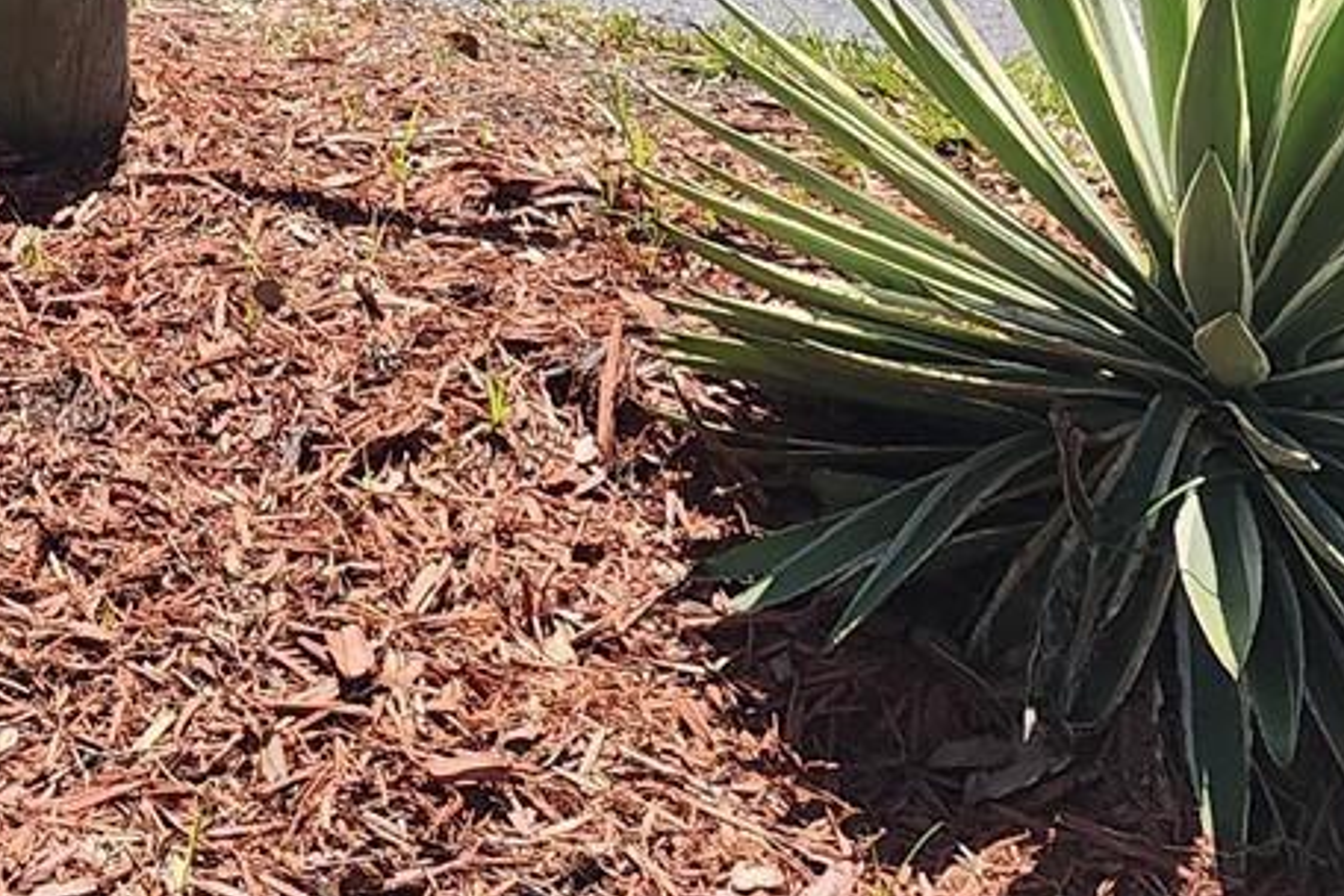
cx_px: 56
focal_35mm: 84
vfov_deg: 14.0
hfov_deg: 23.4
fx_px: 3136
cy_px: -846
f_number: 1.8
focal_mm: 6.4
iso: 12
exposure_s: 1/758
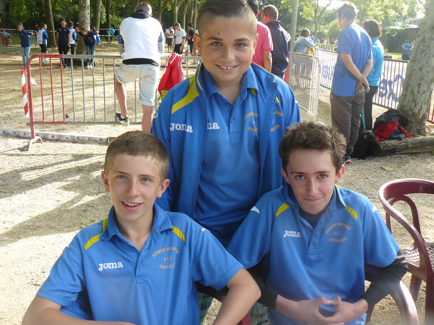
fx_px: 451
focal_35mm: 36
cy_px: 162
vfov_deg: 39.7
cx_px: 217
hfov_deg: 51.4
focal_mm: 6
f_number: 3.6
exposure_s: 1/100
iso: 100
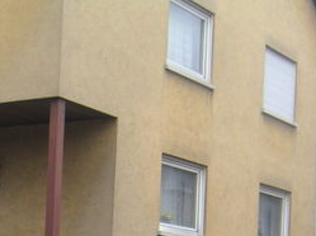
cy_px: 288
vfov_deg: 13.9
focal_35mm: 103
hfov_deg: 18.8
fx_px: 939
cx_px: 28
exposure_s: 1/45
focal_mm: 6.2
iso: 80
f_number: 2.8
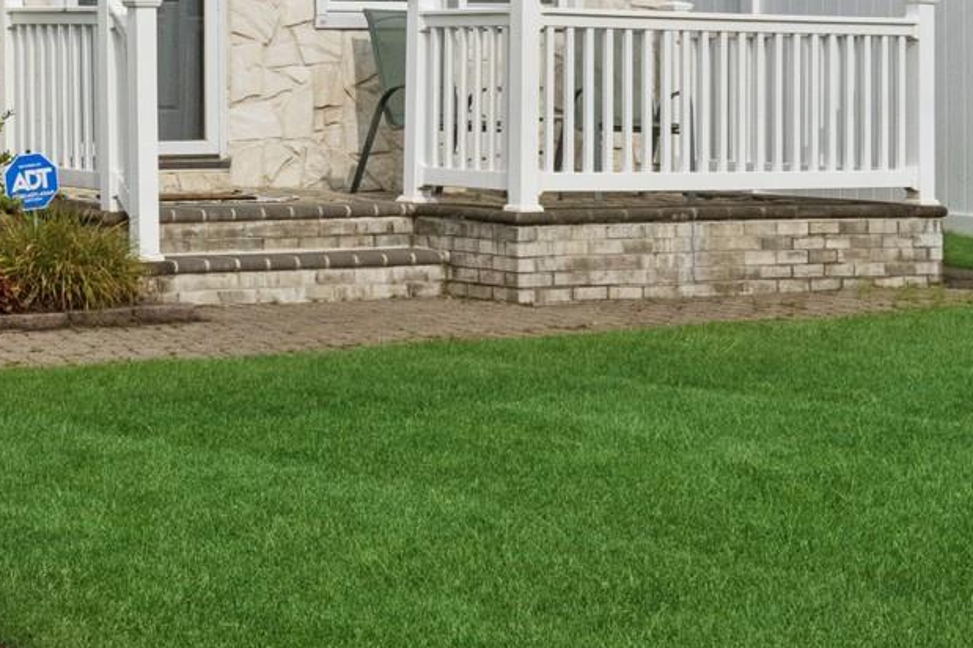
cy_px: 131
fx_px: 2512
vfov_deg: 14.6
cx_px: 204
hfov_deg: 21.7
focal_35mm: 93
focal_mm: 24
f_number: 13
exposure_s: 1/1600
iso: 640
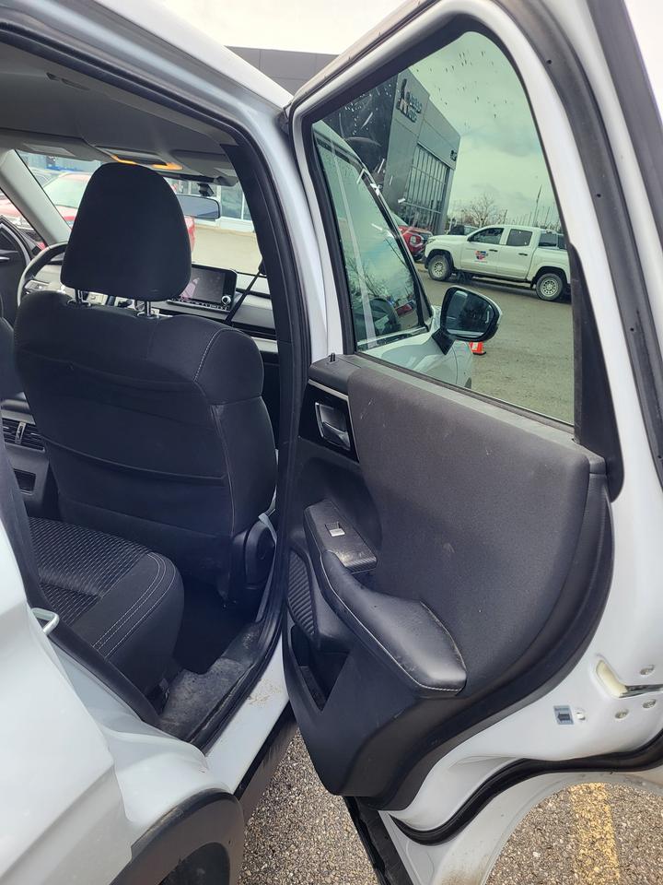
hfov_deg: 53.1
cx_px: 332
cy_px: 442
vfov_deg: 67.3
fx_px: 664
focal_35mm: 26
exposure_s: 1/223
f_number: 1.8
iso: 40
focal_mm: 5.4
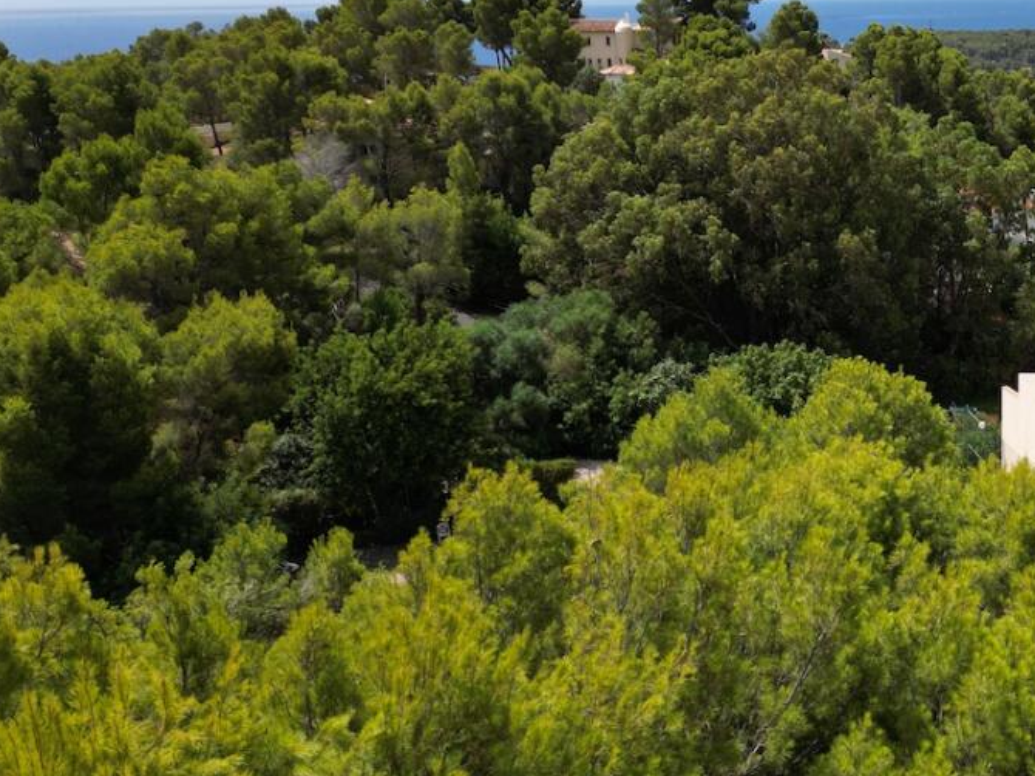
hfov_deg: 41.4
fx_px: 1285
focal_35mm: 43
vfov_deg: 33.4
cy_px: 286
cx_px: 870
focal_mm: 6.72
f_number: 1.7
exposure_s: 1/3200
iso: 110
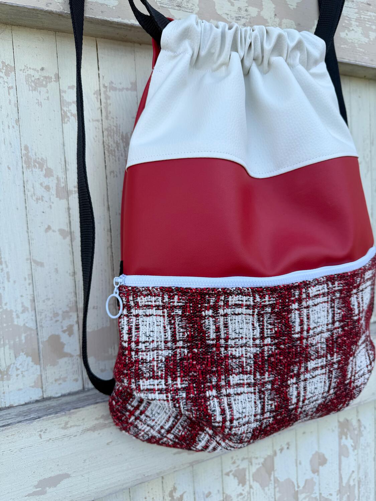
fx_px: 348
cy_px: 250
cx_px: 188
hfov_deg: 56.8
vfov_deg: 71.6
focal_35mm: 24
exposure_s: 1/858
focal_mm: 6.76
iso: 80
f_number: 1.78
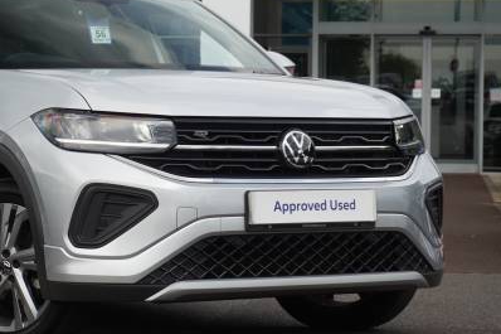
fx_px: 1544
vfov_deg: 12.3
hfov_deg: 18.3
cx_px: 101
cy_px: 140
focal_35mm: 111
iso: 500
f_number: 5.6
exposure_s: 1/750
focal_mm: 46
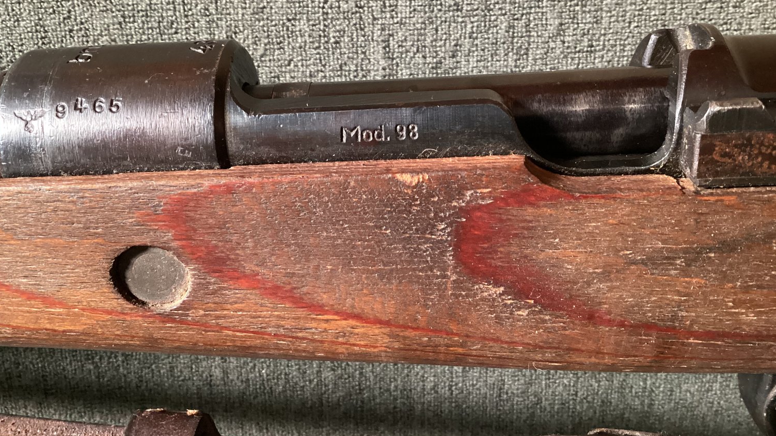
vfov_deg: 34.5
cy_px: 178
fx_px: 700
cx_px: 387
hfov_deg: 58.0
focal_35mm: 34
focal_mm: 3.3
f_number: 2.4
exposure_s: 1/30
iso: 500
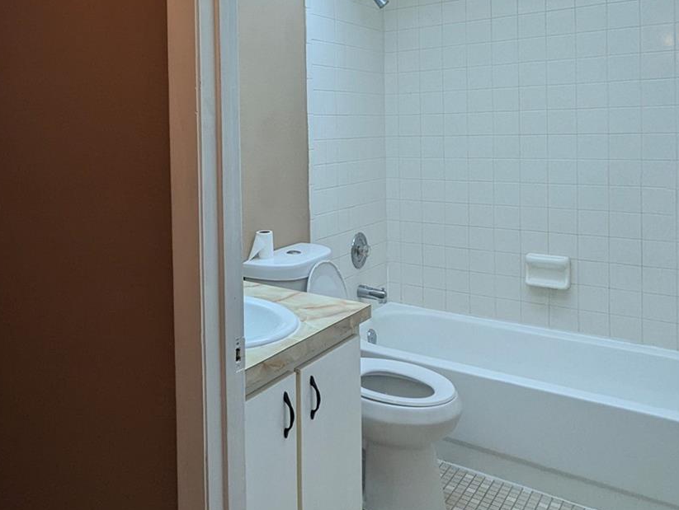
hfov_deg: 54.7
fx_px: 609
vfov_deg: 44.4
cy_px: 144
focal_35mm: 31
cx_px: 146
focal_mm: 2.35
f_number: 2.2
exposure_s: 1/120
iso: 60
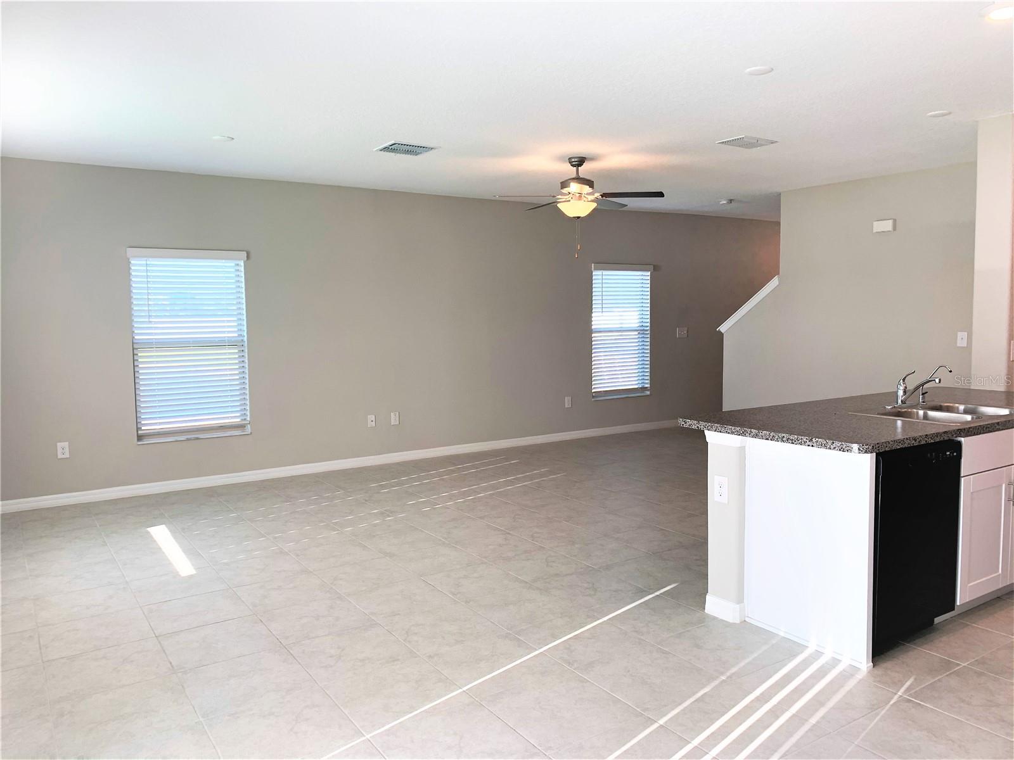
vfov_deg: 53.1
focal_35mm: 26
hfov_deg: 67.3
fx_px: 762
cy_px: 380
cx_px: 507
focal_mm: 4.25
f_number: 1.8
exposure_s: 1/122
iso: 32
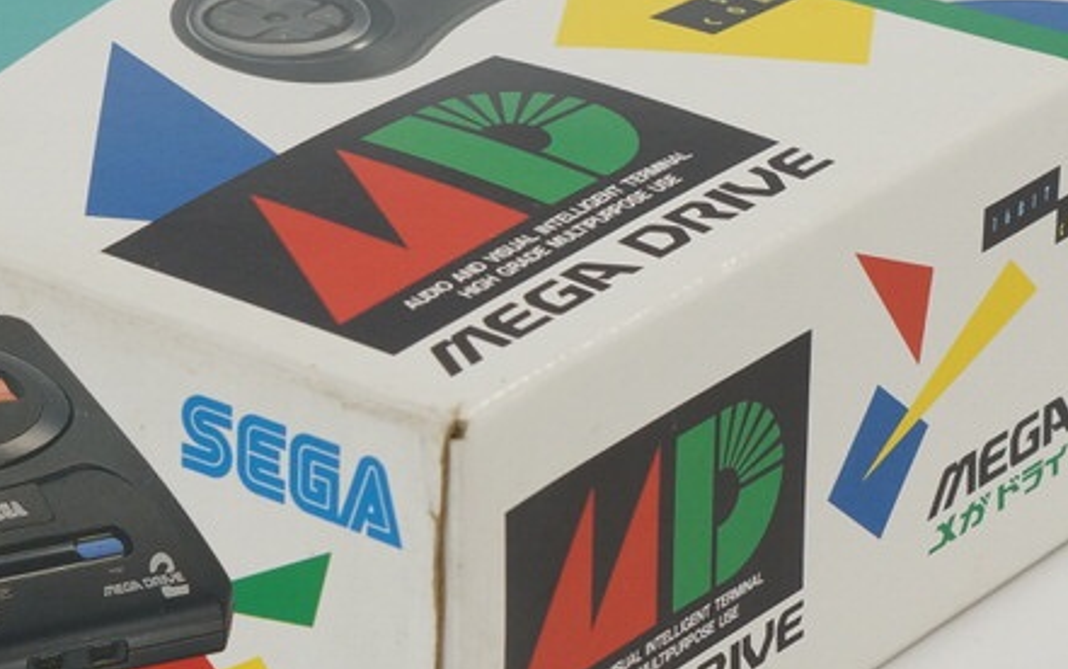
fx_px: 6056
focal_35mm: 208
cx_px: 470
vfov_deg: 6.3
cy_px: 92
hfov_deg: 10.1
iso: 500
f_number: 6.3
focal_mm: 50
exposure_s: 1/80
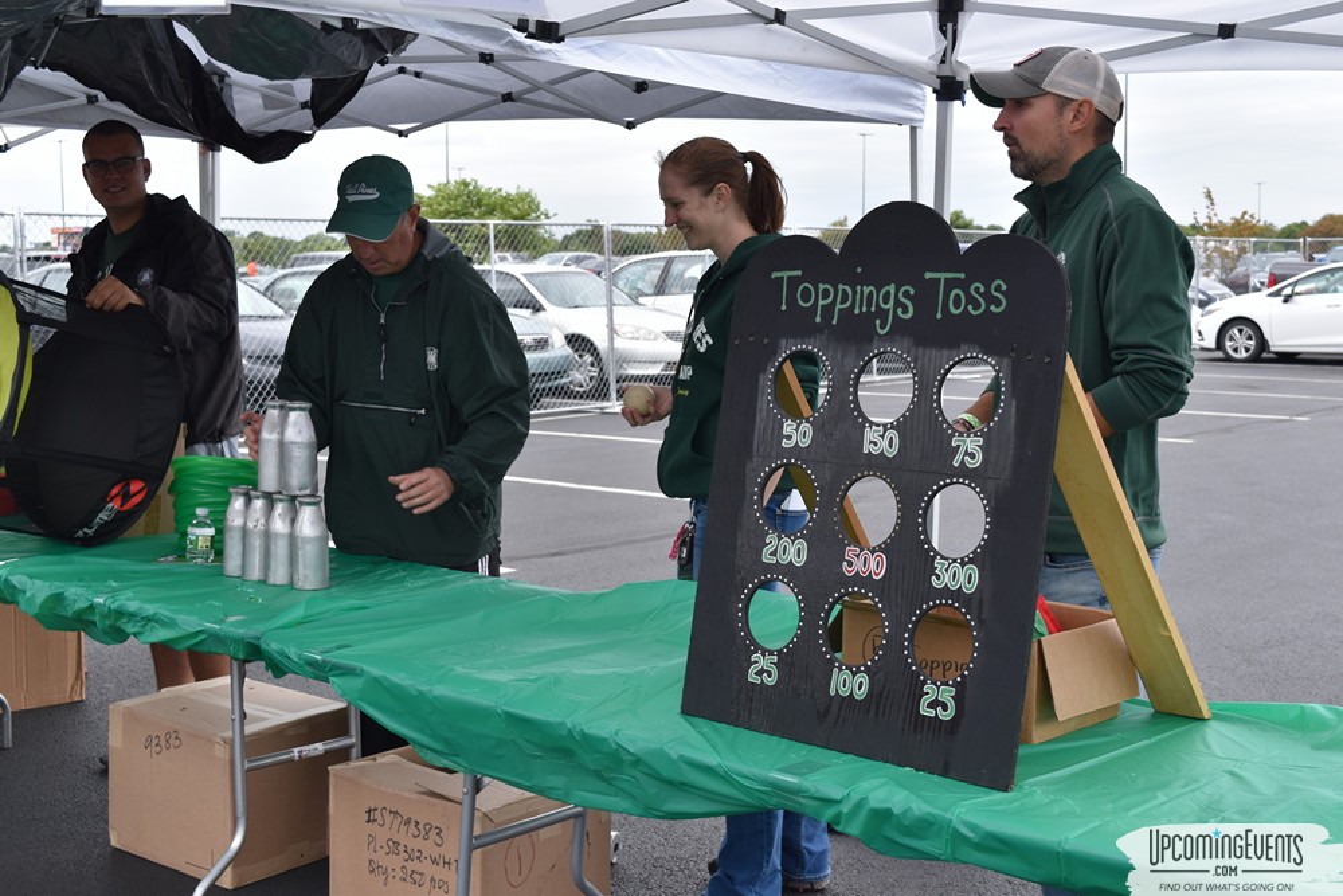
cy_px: 448
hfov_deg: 41.1
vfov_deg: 28.1
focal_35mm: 48
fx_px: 1791
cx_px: 672
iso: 400
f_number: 8
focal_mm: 32
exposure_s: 1/250
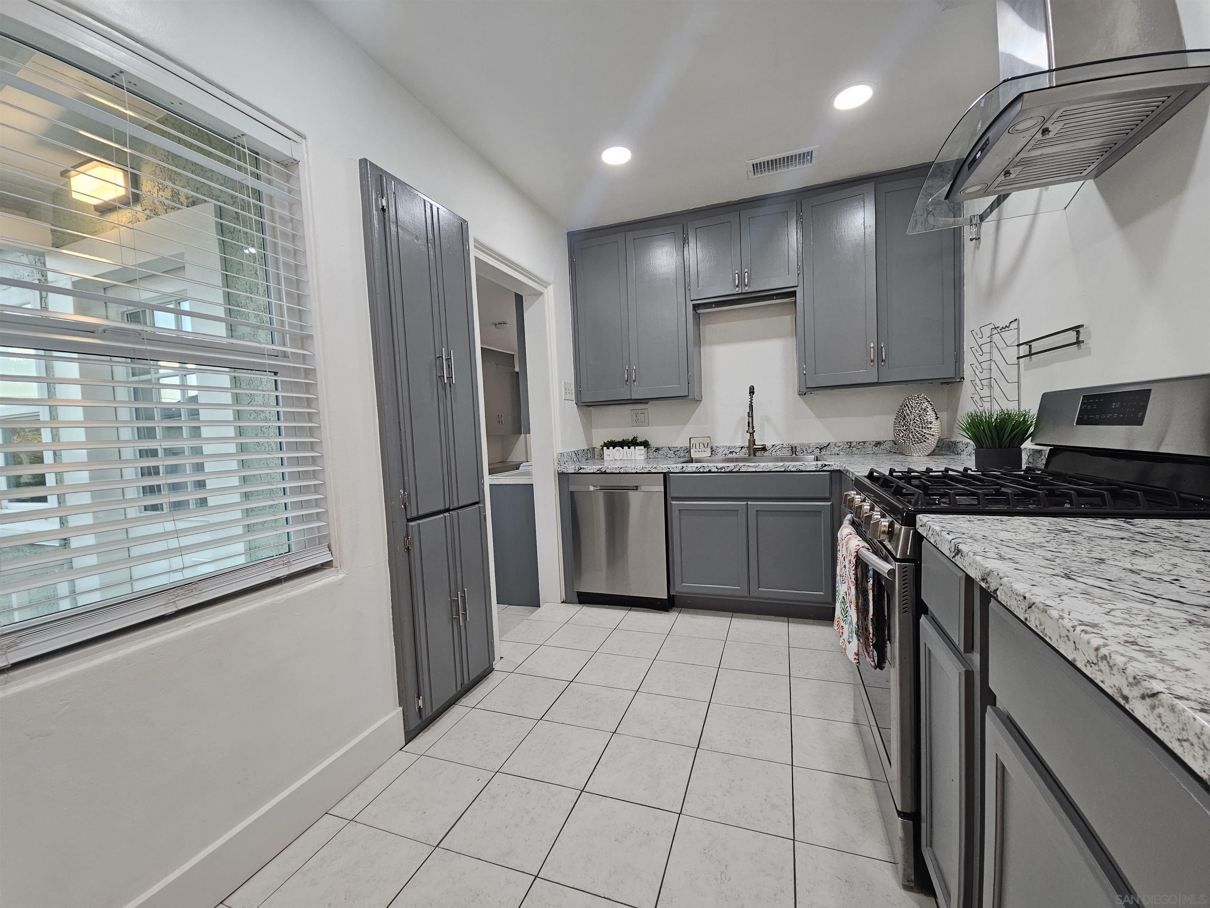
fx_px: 454
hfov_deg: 106.2
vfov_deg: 89.9
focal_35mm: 13
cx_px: 605
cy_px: 454
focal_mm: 2.2
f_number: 2.2
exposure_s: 1/60
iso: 100
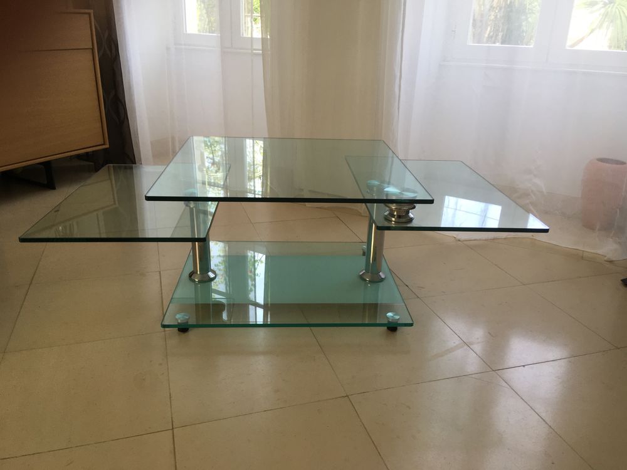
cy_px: 235
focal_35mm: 29
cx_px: 314
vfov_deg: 48.2
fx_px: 525
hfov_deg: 61.7
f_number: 2.2
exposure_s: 1/100
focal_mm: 4.15
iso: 40
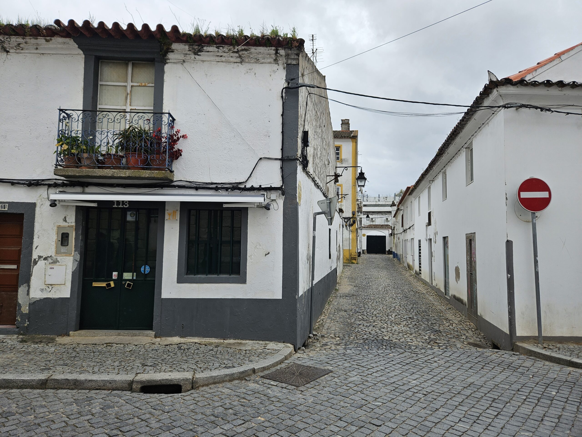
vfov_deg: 58.9
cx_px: 291
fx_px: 387
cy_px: 218
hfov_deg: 73.9
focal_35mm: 23
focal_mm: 5.4
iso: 25
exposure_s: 1/1000
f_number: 1.8
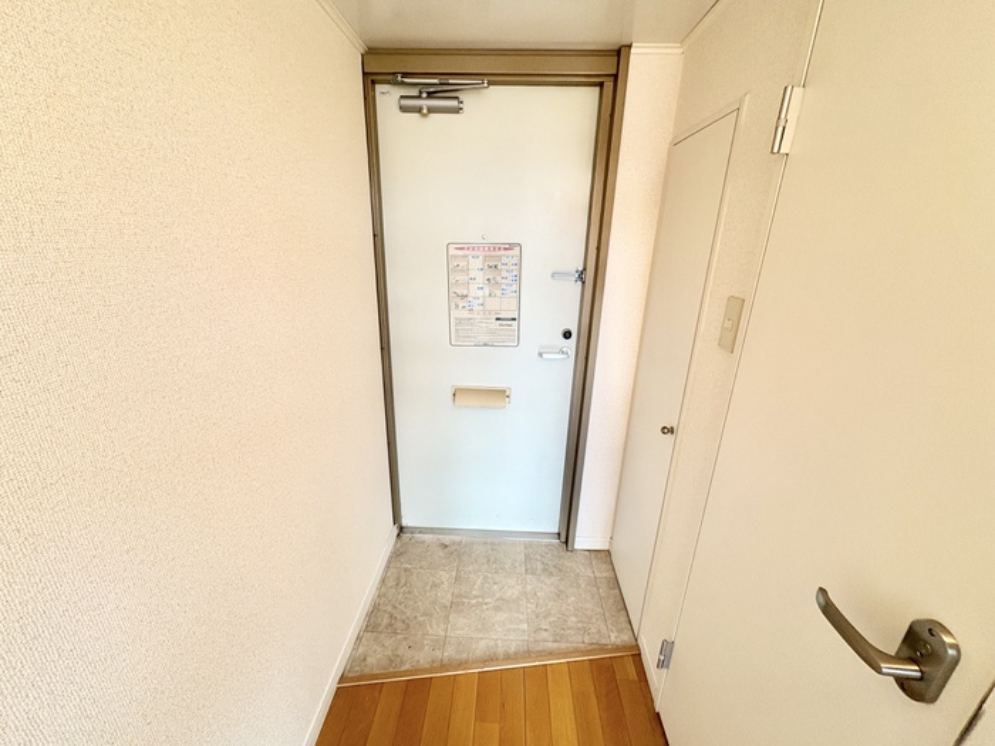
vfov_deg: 85.7
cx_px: 498
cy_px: 373
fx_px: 402
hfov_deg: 102.1
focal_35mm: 14
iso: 125
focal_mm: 2.22
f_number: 2.2
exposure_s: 1/60
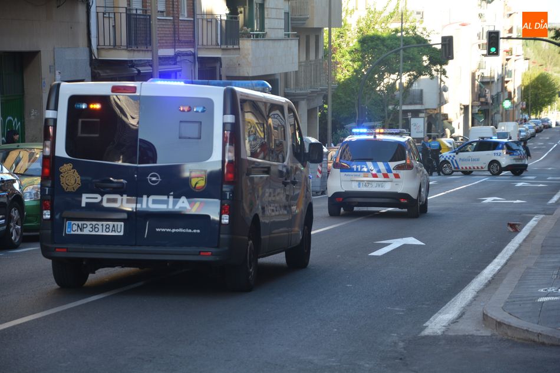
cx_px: 280
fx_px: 1866
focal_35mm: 120
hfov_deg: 17.1
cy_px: 186
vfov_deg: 11.4
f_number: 6.3
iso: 200
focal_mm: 80
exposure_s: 1/160
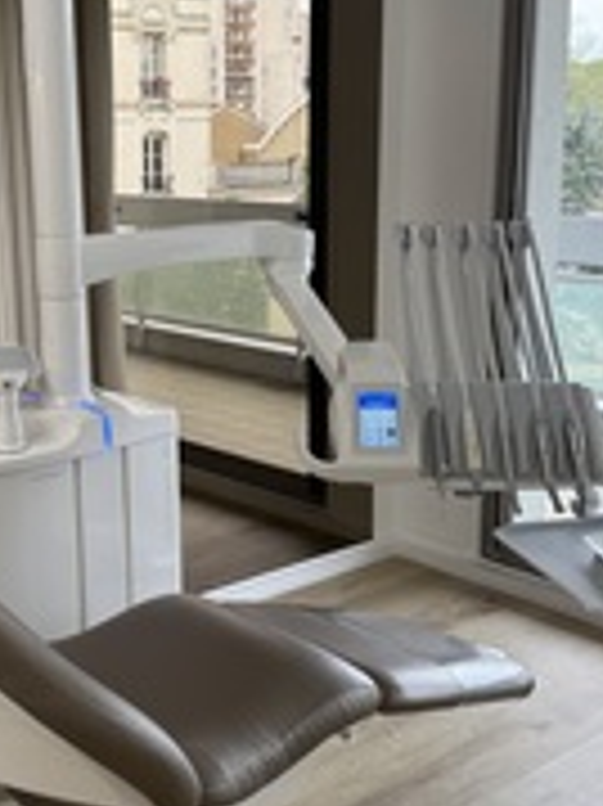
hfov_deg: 27.8
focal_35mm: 52
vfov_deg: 36.8
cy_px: 426
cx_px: 198
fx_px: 1209
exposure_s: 1/121
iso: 64
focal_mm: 6.76
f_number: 1.78
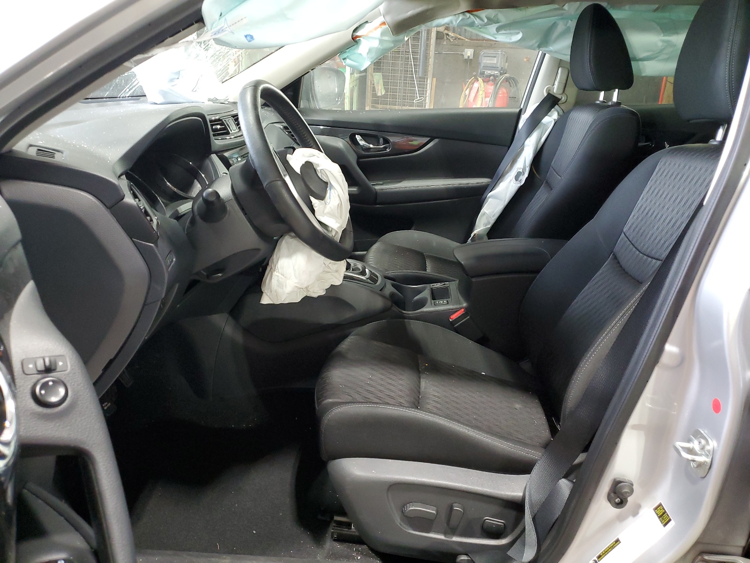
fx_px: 563
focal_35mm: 26
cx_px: 375
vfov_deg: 53.1
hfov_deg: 67.3
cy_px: 282
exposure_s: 1/60.2
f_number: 1.5
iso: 219
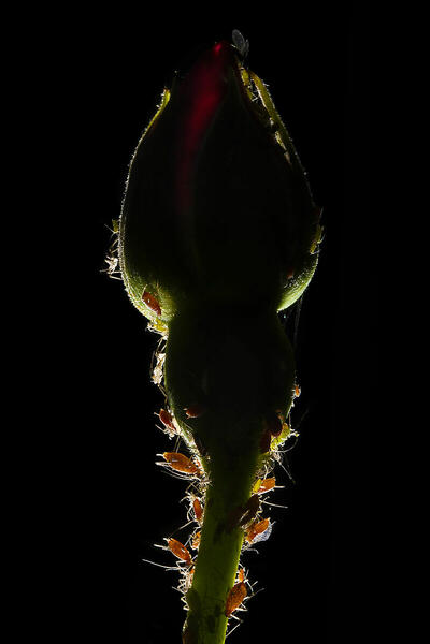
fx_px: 2813
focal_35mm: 157
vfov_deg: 13.1
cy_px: 322
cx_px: 215
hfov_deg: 8.7
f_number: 36
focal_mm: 105
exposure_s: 1/100
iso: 100
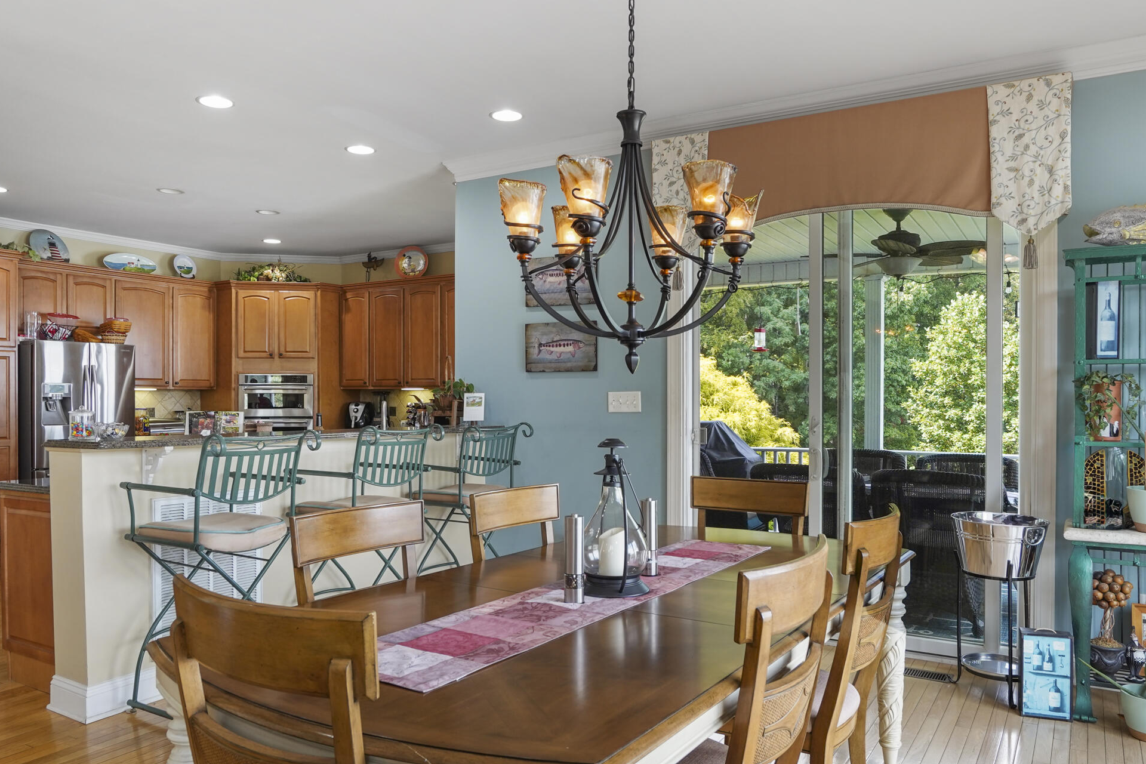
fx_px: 796
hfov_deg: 71.5
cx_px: 562
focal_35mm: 25
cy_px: 462
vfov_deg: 50.9
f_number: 5.6
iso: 400
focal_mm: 16
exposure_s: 1/50
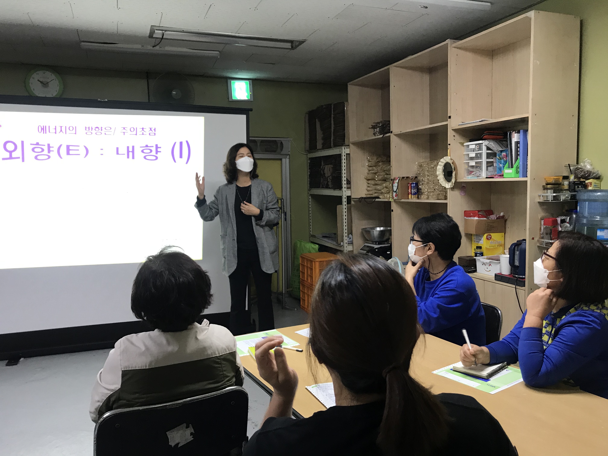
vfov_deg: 49.7
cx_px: 304
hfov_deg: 63.4
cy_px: 228
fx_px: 492
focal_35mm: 28
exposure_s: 1/20
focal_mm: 3.99
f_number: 1.8
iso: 40
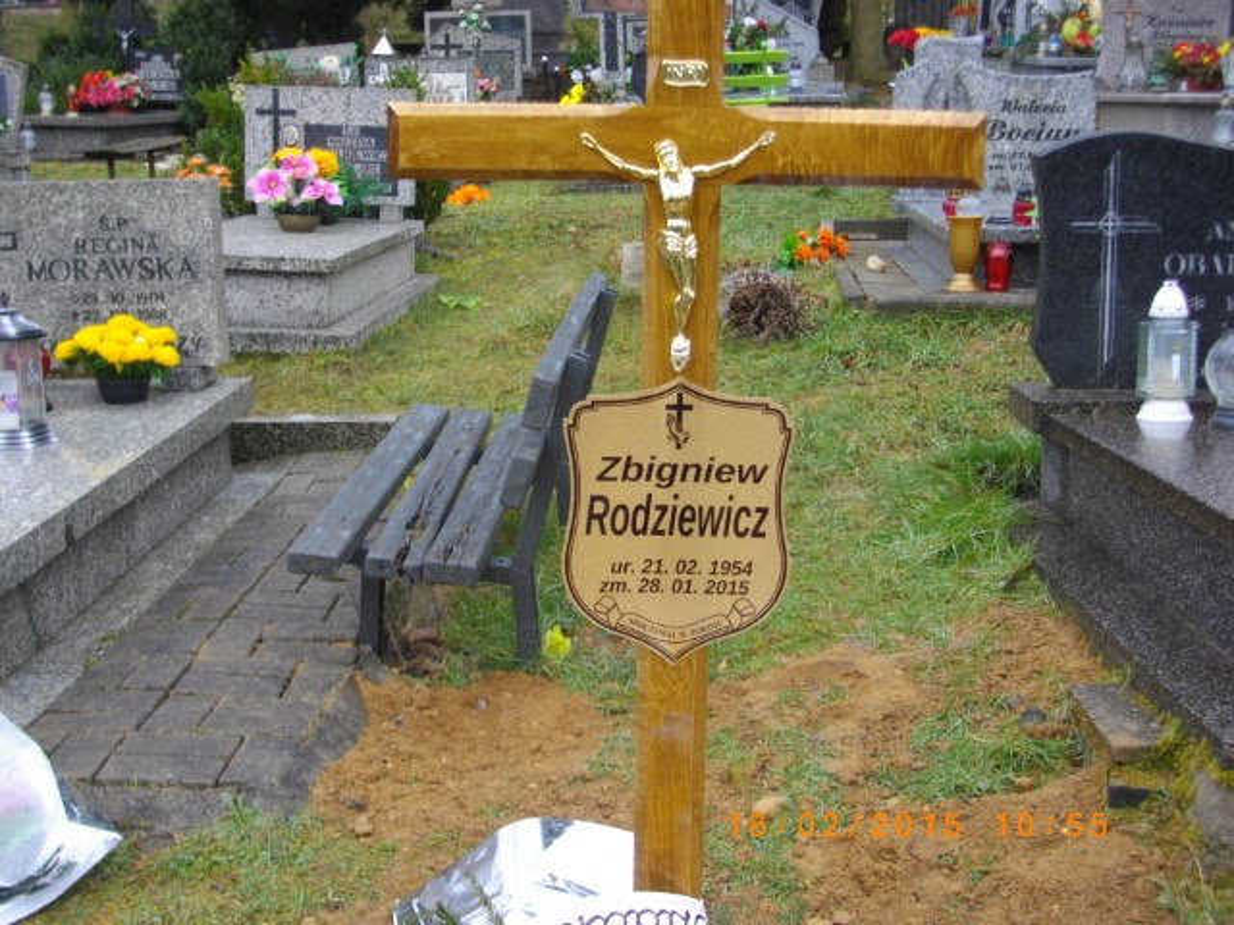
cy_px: 462
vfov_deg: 29.1
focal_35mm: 50
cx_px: 617
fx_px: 1782
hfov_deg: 38.2
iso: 184
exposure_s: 1/160
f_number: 3.6
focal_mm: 8.8
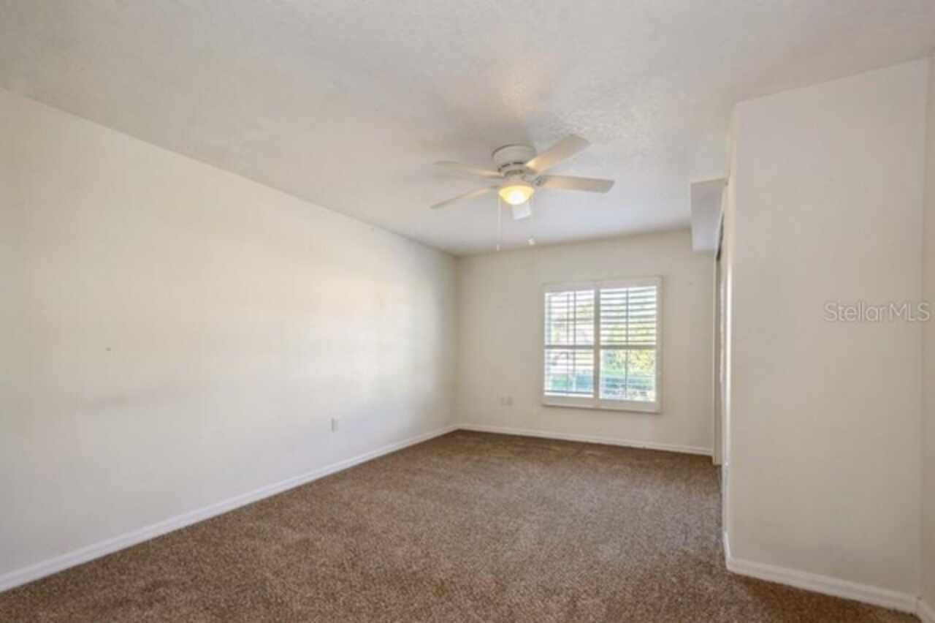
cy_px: 312
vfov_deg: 77.3
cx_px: 468
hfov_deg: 100.4
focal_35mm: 15
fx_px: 389
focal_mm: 10
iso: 200
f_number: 8
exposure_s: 1/25
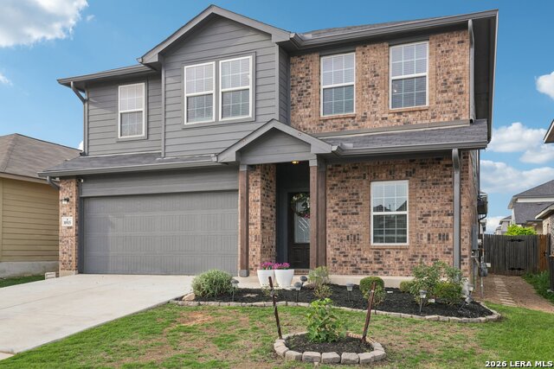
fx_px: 508
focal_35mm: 33
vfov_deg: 40.0
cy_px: 184
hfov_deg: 57.2
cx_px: 277
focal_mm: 33
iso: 200
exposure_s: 1/125
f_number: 9.5
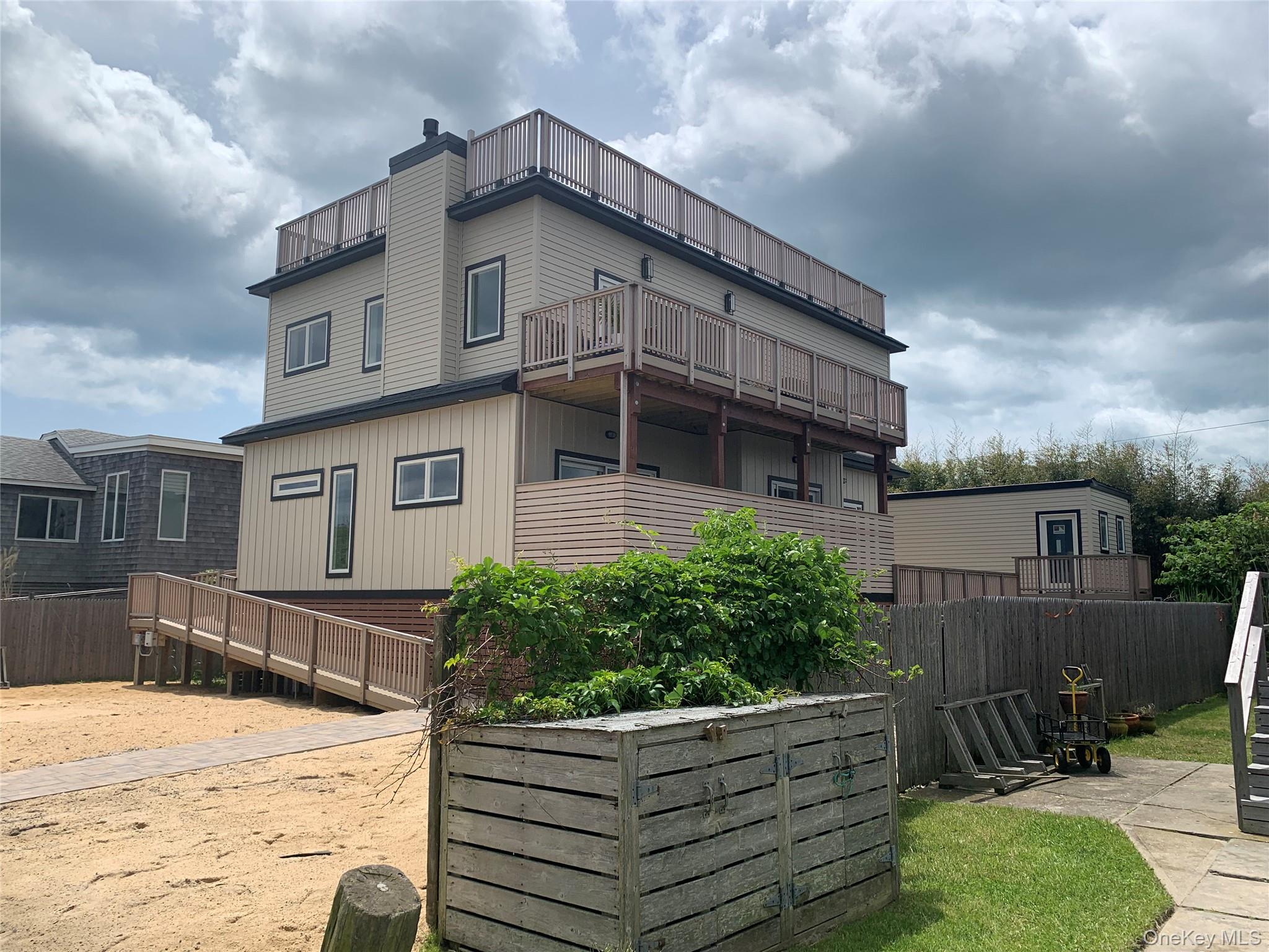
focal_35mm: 26
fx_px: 953
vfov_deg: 53.1
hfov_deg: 67.3
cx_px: 634
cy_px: 476
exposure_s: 1/4274
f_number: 1.8
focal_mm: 4.25
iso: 25
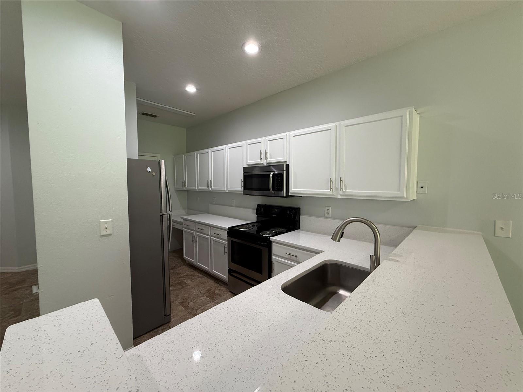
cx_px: 262
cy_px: 196
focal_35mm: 14
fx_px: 212
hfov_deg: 102.1
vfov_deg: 85.7
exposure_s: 1/120
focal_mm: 2.22
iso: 320
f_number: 2.2
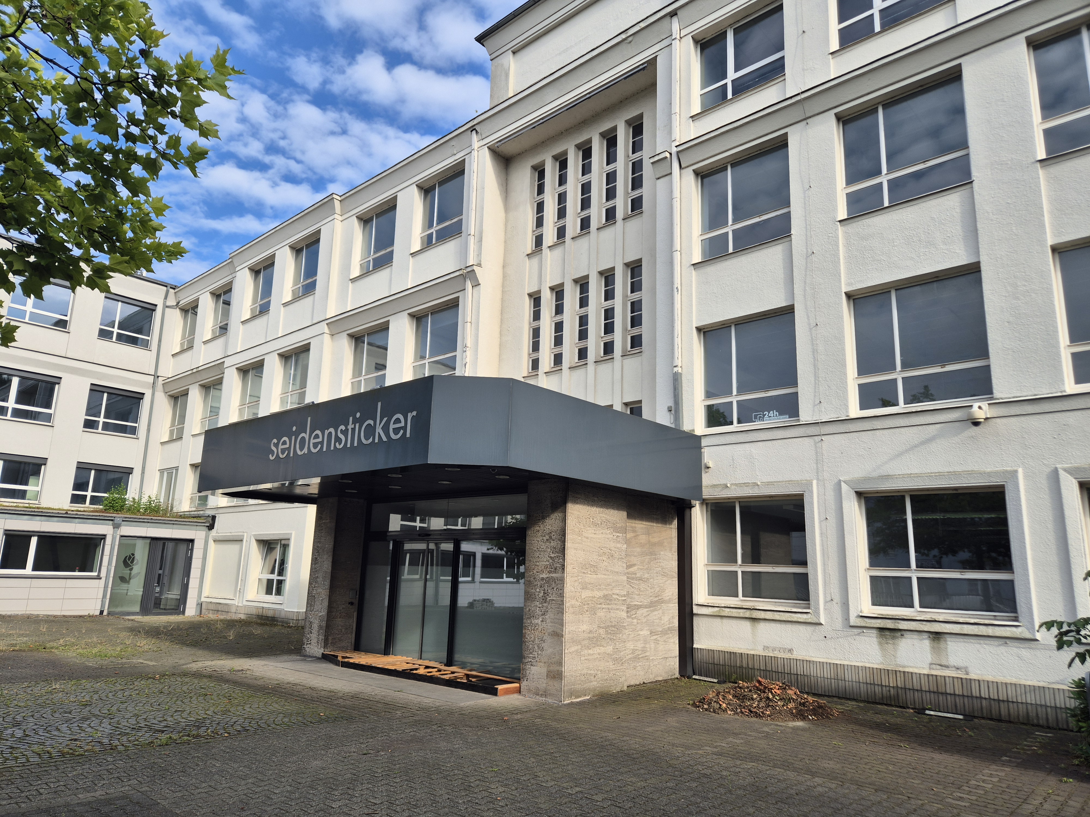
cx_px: 545
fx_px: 724
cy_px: 408
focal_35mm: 23
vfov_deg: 58.9
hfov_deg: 73.9
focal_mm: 5.4
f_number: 1.8
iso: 25
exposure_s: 1/1136
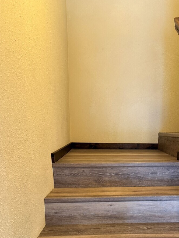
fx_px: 269
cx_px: 116
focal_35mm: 39
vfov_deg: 45.6
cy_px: 187
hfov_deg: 36.5
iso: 250
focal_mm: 6.76
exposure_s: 1/60
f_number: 1.78
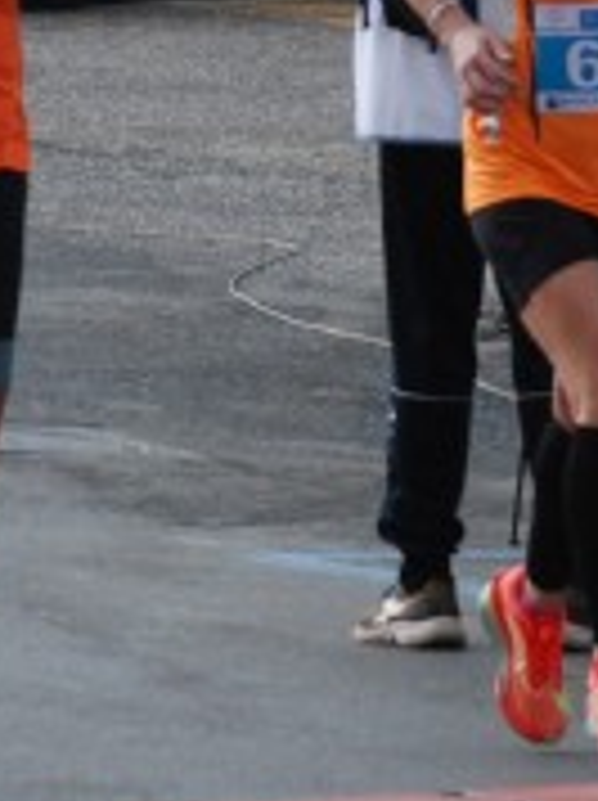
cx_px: 238
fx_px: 10136
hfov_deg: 3.4
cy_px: 88
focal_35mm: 439
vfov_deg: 4.5
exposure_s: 1/1000
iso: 1000
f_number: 5.6
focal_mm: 90
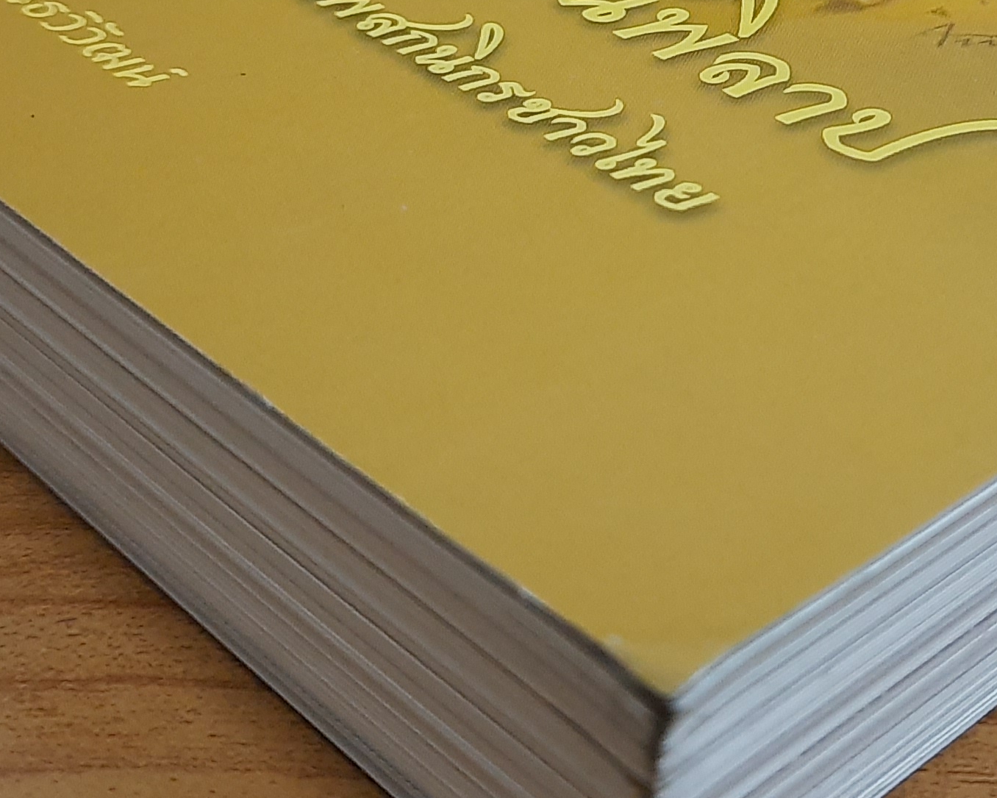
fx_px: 2125
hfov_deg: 26.1
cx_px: 723
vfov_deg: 20.9
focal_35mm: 72
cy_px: 93
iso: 640
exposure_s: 1/25
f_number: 2
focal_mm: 4.6
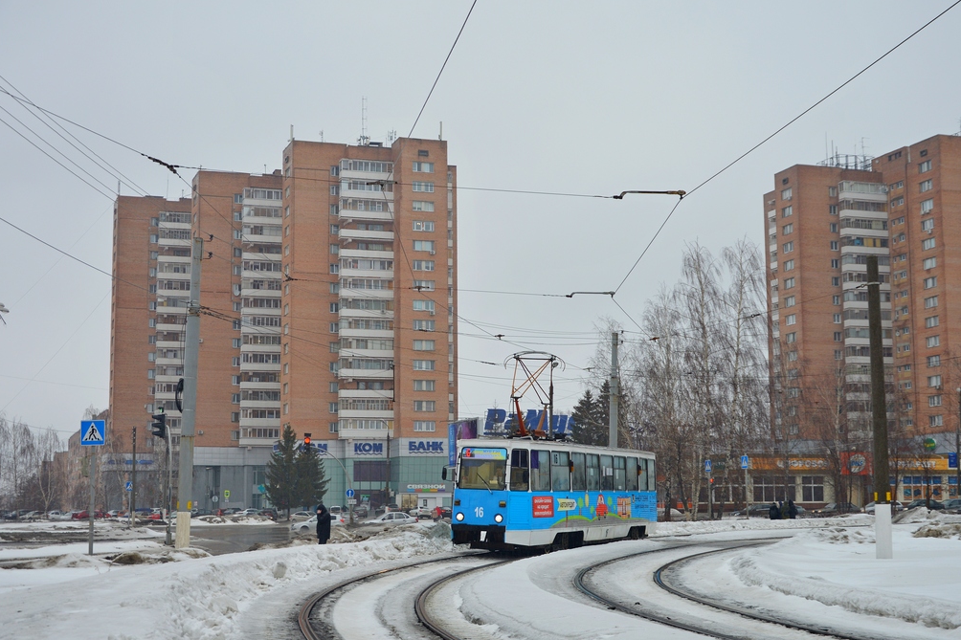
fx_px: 1428
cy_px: 325
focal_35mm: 54
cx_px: 487
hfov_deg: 37.2
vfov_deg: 25.3
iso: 110
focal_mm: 35
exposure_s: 1/125
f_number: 5.6
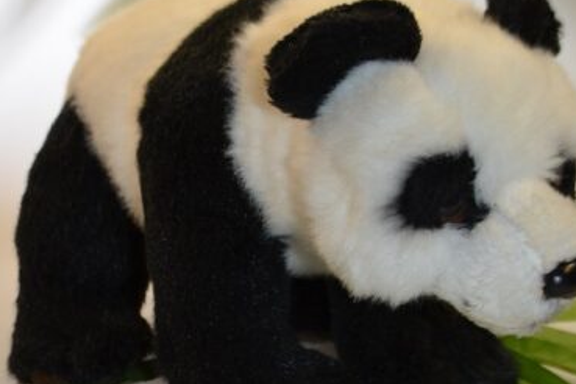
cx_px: 315
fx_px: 1648
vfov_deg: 13.3
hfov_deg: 19.8
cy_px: 248
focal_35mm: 103
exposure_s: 1/100
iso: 400
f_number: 4.5
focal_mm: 28
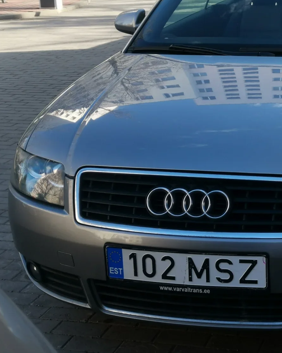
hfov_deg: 19.5
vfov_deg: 25.0
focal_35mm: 76
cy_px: 145
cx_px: 294
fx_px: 793
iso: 50
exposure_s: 1/413
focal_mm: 5.58
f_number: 1.8
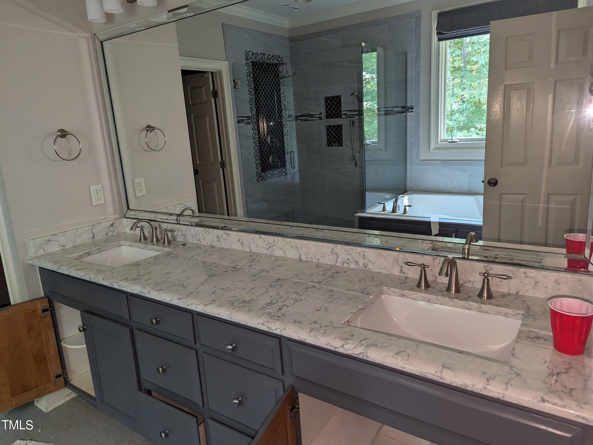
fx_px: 411
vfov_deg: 56.8
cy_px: 222
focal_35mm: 24
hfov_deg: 71.6
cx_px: 296
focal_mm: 6.81
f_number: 1.85
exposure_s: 1/91
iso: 476
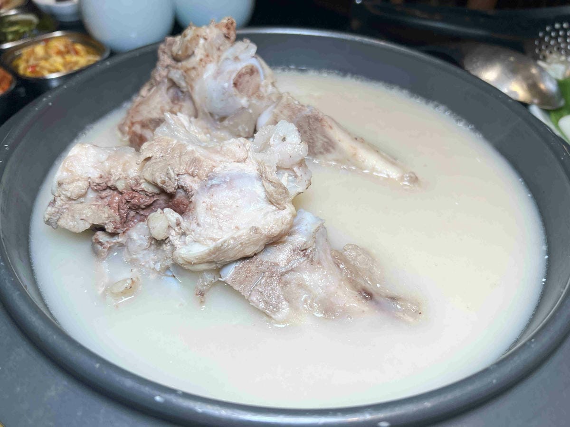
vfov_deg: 53.1
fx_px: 428
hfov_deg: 67.3
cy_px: 214
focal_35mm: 26
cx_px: 285
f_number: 1.5
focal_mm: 5.7
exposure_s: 1/120
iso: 50
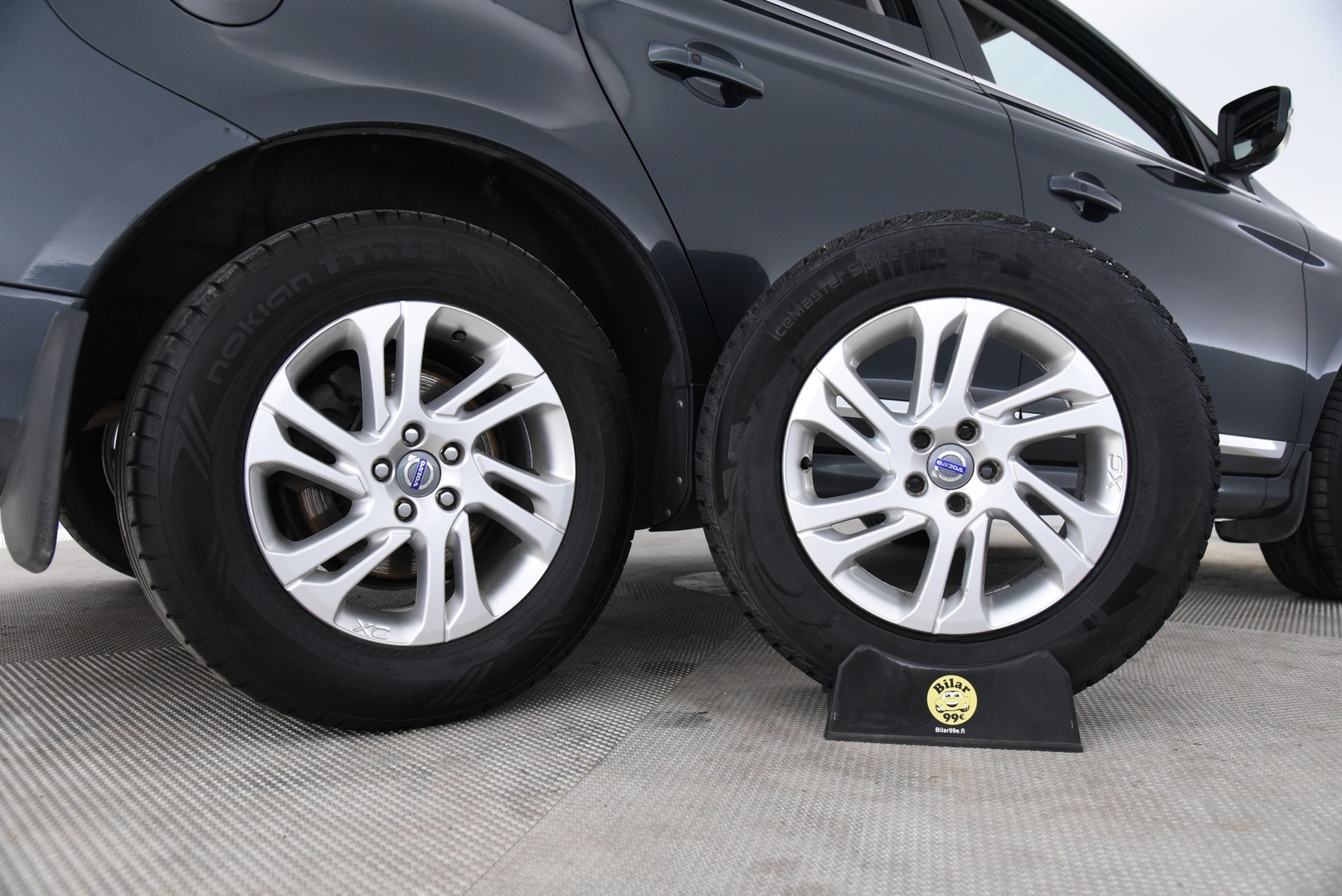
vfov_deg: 43.6
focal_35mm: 30
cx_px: 671
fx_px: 1119
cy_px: 448
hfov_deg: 61.9
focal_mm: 30
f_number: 5
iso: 4000
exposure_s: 1/80
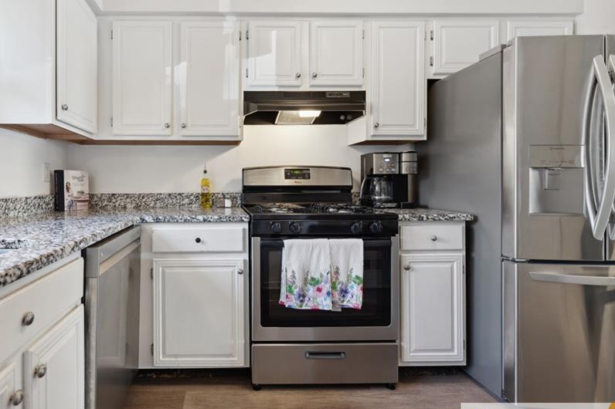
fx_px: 307
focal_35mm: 18
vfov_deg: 67.2
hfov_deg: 87.8
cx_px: 223
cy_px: 188
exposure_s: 1/60
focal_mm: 14
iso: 640
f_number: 4
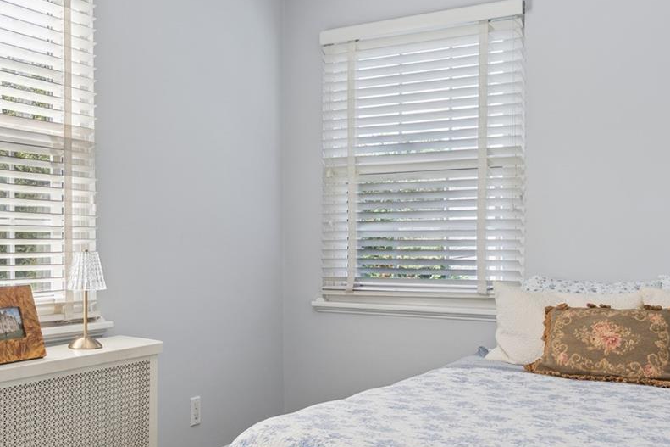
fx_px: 819
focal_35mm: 44
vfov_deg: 30.4
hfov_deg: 43.6
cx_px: 203
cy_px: 274
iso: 400
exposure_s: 1/80
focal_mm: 17
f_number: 8
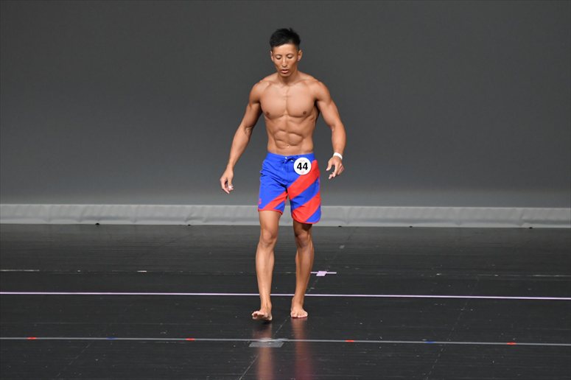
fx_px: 4994
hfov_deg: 6.5
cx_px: 286
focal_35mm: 315
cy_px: 190
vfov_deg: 4.4
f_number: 5.6
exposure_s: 1/400
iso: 4000
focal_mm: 210
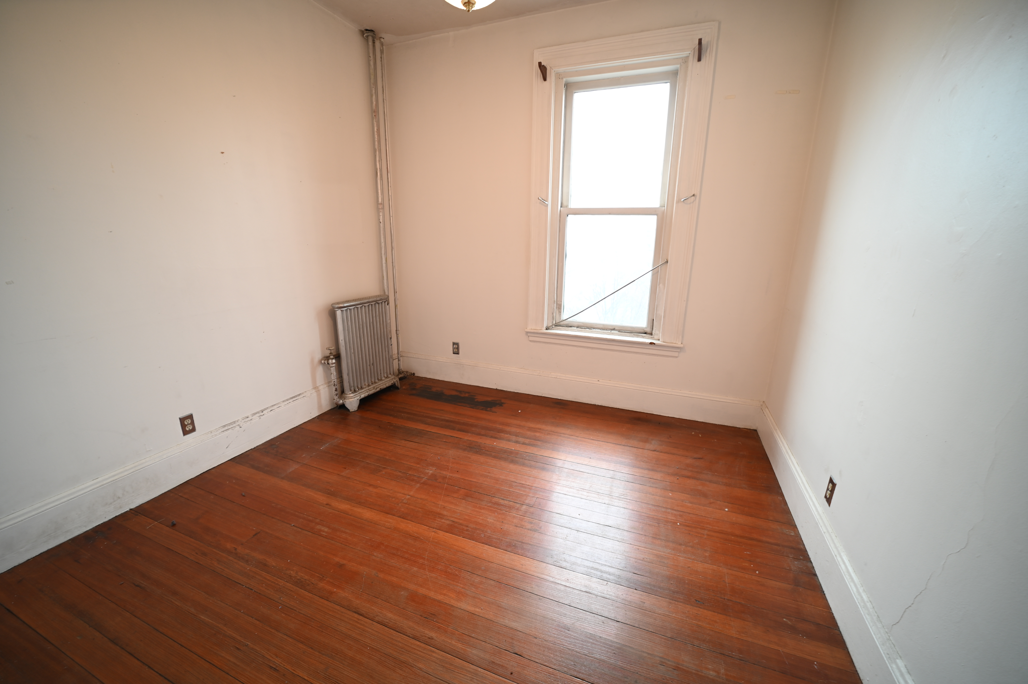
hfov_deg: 104.3
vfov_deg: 81.1
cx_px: 514
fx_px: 400
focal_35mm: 14
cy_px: 342
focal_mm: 14
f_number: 2.8
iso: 180
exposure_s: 1/13
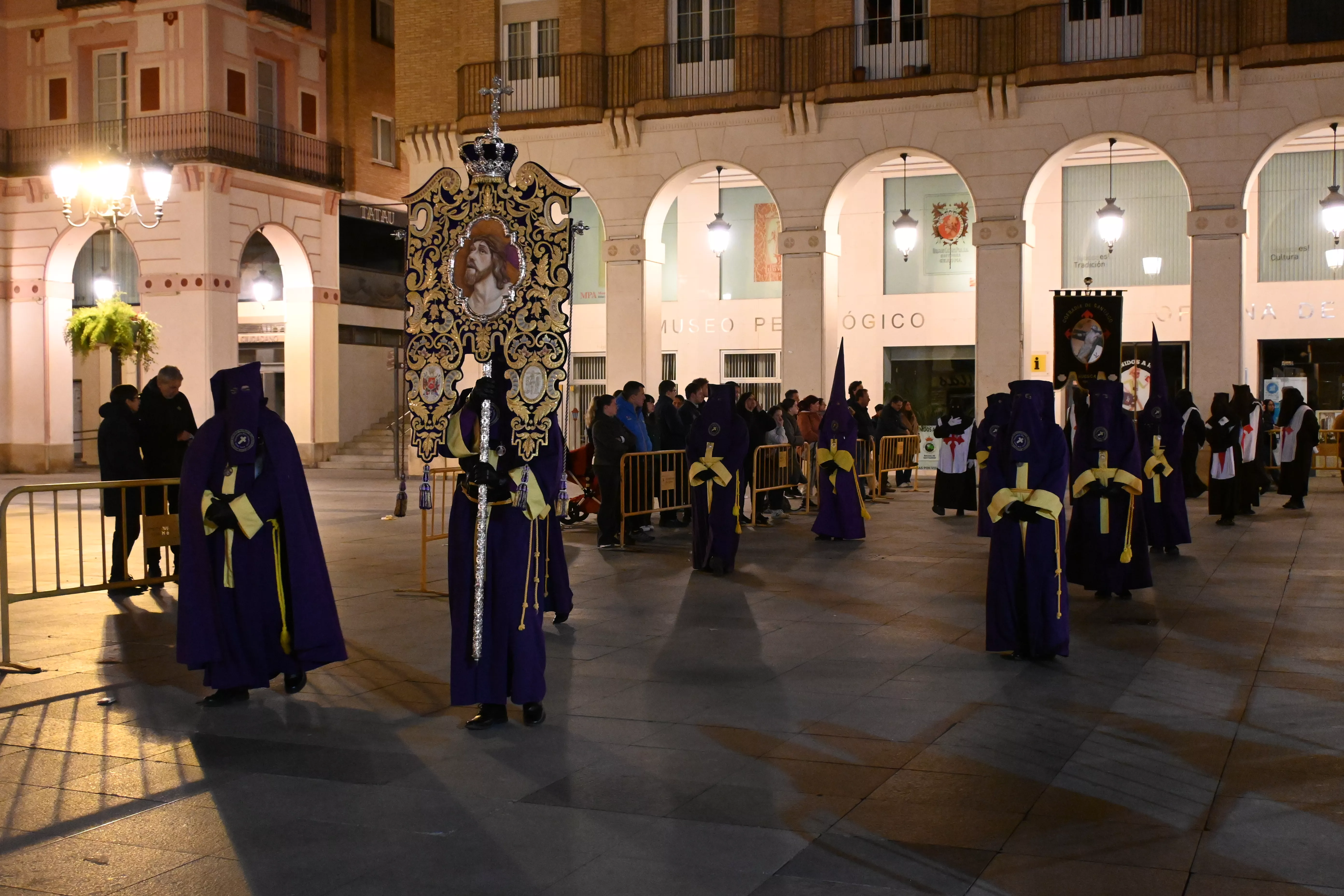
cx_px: 672
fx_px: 1484
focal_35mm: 40
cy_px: 448
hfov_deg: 48.7
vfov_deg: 33.6
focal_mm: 26.5
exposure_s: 1/100
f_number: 5
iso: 6400
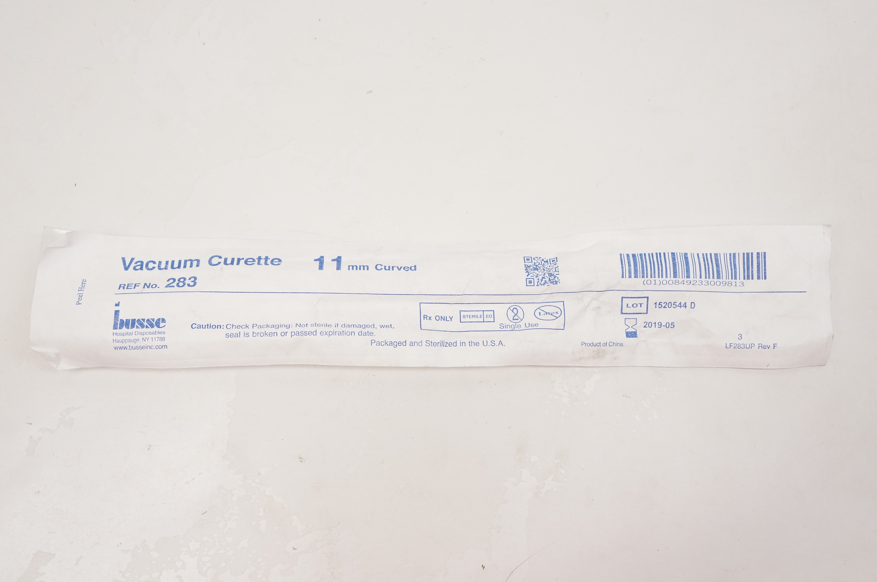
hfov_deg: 48.0
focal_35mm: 40
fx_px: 986
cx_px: 438
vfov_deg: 32.9
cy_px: 291
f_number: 7.1
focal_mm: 27
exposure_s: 1/125
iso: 800
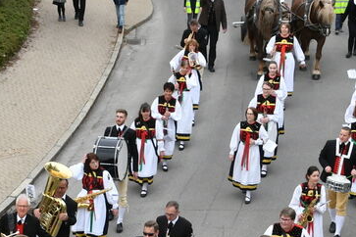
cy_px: 116
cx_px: 192
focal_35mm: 139
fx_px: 1374
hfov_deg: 14.8
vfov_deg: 9.9
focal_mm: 28
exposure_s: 1/250
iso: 500
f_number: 10
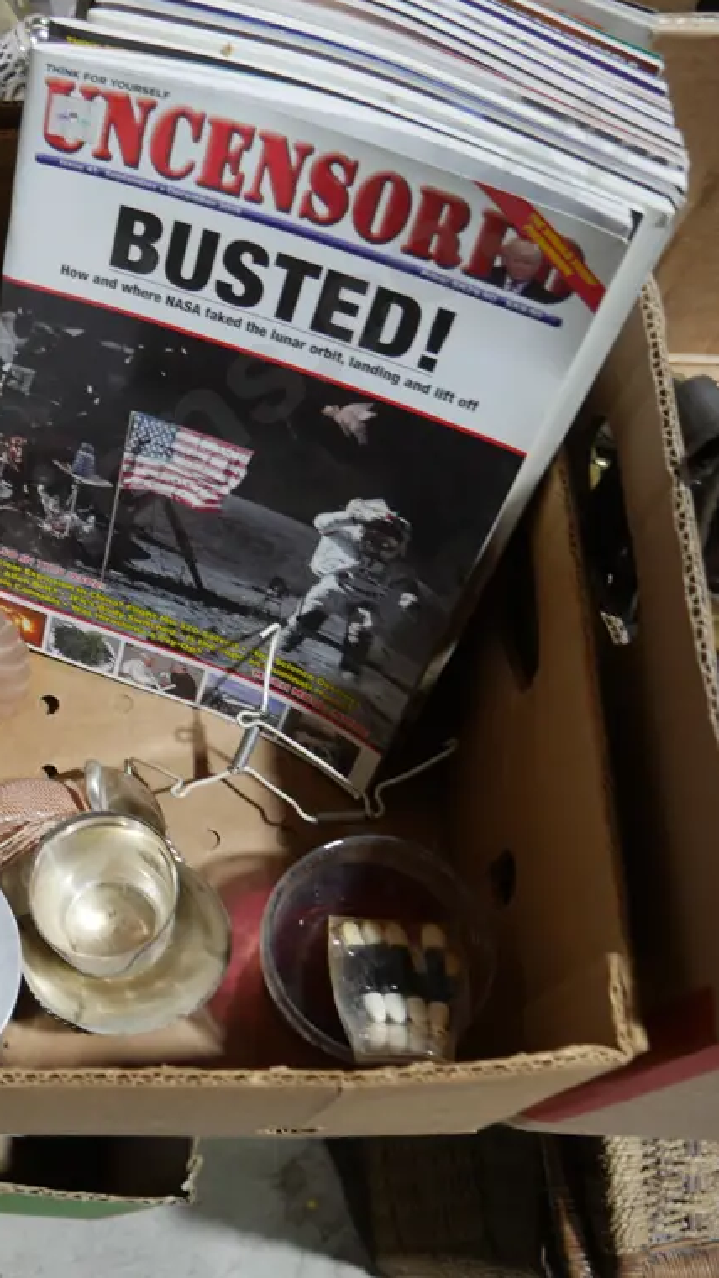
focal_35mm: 44
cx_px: -71
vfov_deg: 46.4
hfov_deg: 25.2
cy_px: 634
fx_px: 1491
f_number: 3.6
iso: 250
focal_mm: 15
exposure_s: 1/60
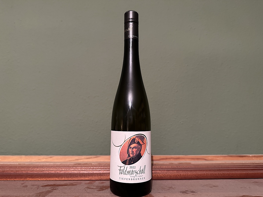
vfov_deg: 56.8
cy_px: 98
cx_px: 132
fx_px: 182
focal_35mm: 24
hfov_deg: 71.6
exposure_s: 1/50
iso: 800
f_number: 1.78
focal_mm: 6.86
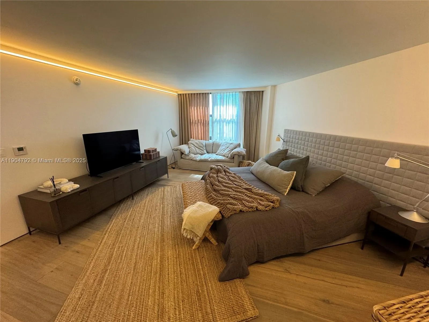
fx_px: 174
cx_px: 214
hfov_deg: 102.1
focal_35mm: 14
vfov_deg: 85.7
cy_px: 161
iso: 160
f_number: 2.2
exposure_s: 1/60
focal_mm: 2.22
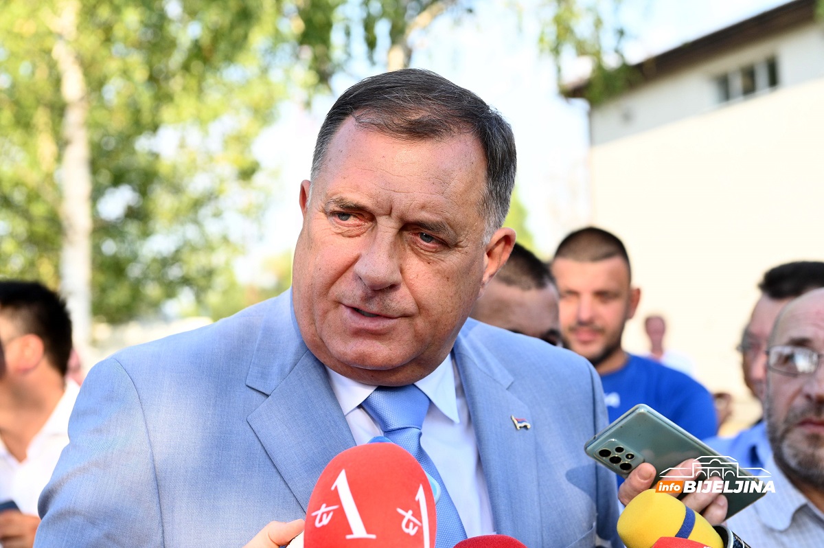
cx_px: 412
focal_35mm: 70
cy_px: 274
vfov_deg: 19.4
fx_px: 1601
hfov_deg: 28.9
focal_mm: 70
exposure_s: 1/800
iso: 800
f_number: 4.5
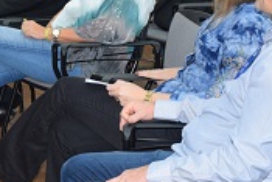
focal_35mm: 139
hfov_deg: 14.5
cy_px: 36
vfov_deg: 9.9
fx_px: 1049
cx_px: -11
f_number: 5
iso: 800
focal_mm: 27
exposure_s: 1/100
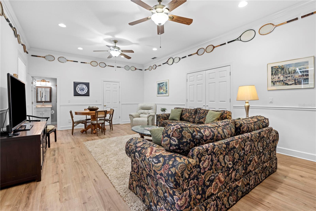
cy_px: 106
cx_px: 158
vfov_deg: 73.7
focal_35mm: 16
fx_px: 140
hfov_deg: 96.7
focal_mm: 16
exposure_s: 1/1.25
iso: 320
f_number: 8
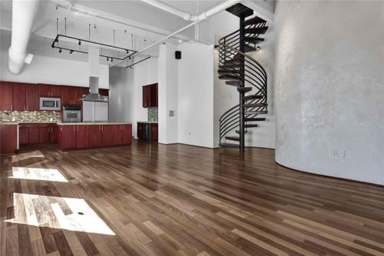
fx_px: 203
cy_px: 128
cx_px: 192
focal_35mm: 19
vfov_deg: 64.5
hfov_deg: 86.9
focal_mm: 19
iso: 100
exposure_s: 1/13
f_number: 8
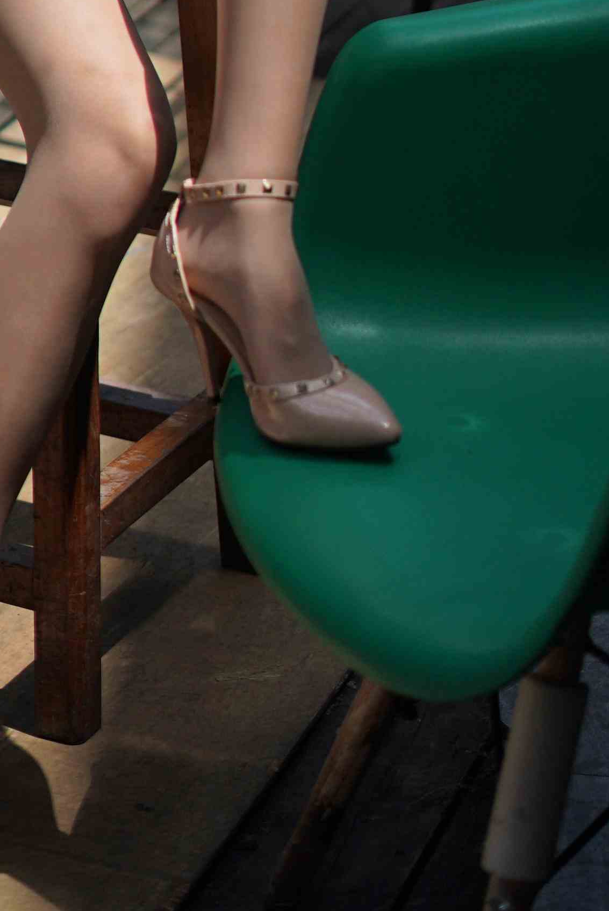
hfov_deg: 10.9
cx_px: 125
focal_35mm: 125
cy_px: -226
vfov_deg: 15.7
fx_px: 3167
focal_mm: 50
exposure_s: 1/8000
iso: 125
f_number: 1.8
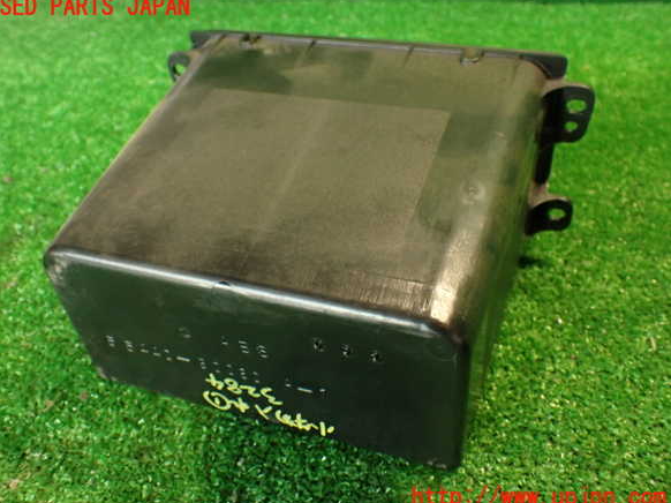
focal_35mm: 33
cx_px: 326
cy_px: 253
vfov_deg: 42.9
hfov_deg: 55.4
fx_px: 639
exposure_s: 1/30
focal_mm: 5.79
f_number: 2.4
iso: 500
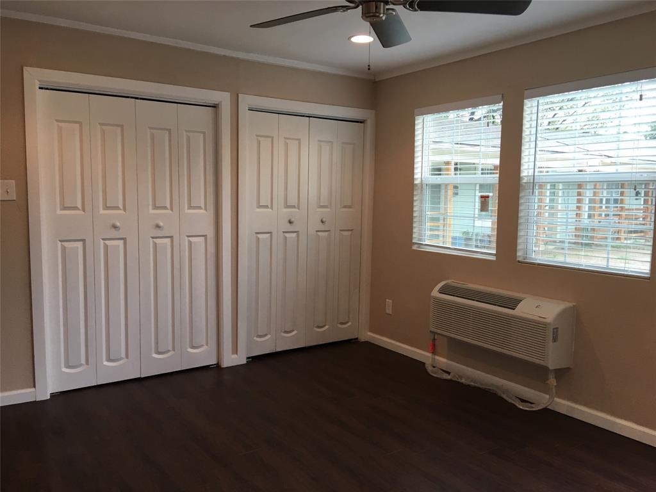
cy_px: 246
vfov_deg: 48.2
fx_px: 550
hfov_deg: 61.7
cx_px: 328
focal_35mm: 29
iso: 32
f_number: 2.2
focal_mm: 4.15
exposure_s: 1/30
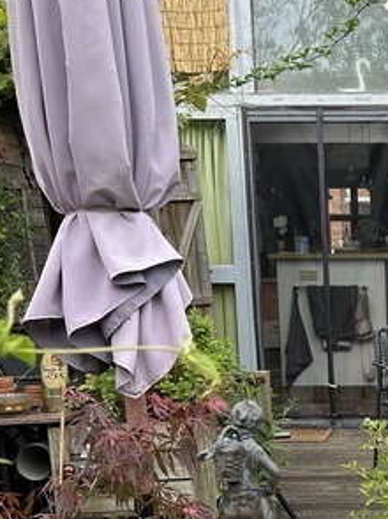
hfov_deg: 19.9
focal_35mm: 68
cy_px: 411
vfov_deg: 28.0
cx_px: 499
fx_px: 1018
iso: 50
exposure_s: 1/611
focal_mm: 5.7
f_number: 1.5
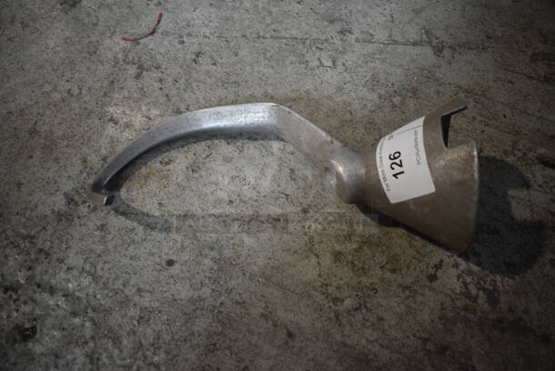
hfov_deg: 61.9
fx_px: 463
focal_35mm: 30
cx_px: 278
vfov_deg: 43.7
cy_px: 186
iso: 1250
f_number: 3.5
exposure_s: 1/125
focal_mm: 20
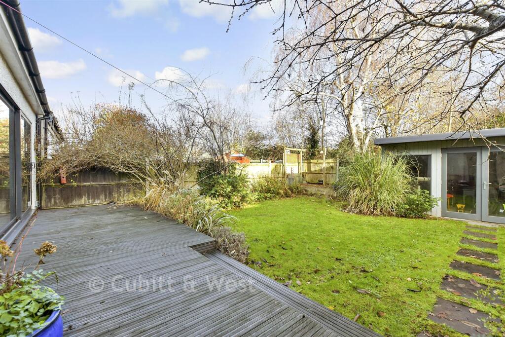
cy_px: 168
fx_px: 210
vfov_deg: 77.3
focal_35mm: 15
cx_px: 252
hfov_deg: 100.4
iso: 160
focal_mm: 10
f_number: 8
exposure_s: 1/30
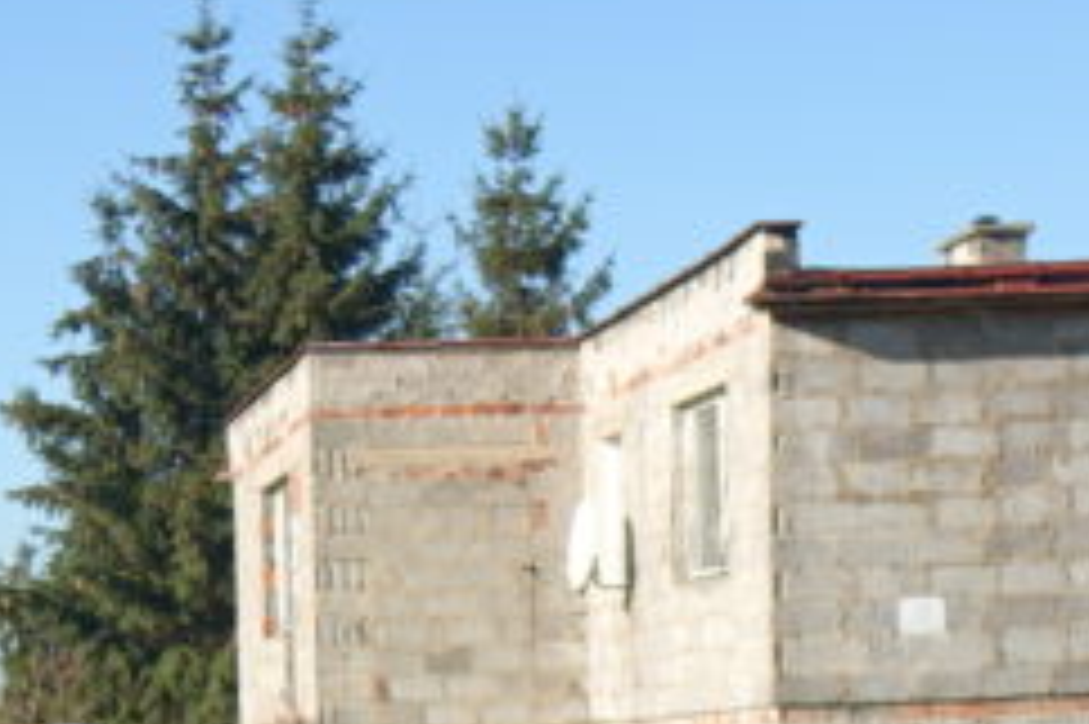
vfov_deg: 10.2
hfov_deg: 15.8
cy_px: 1252
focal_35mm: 127
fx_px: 3839
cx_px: -27
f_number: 2.8
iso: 125
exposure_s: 1/1000
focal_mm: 10.91
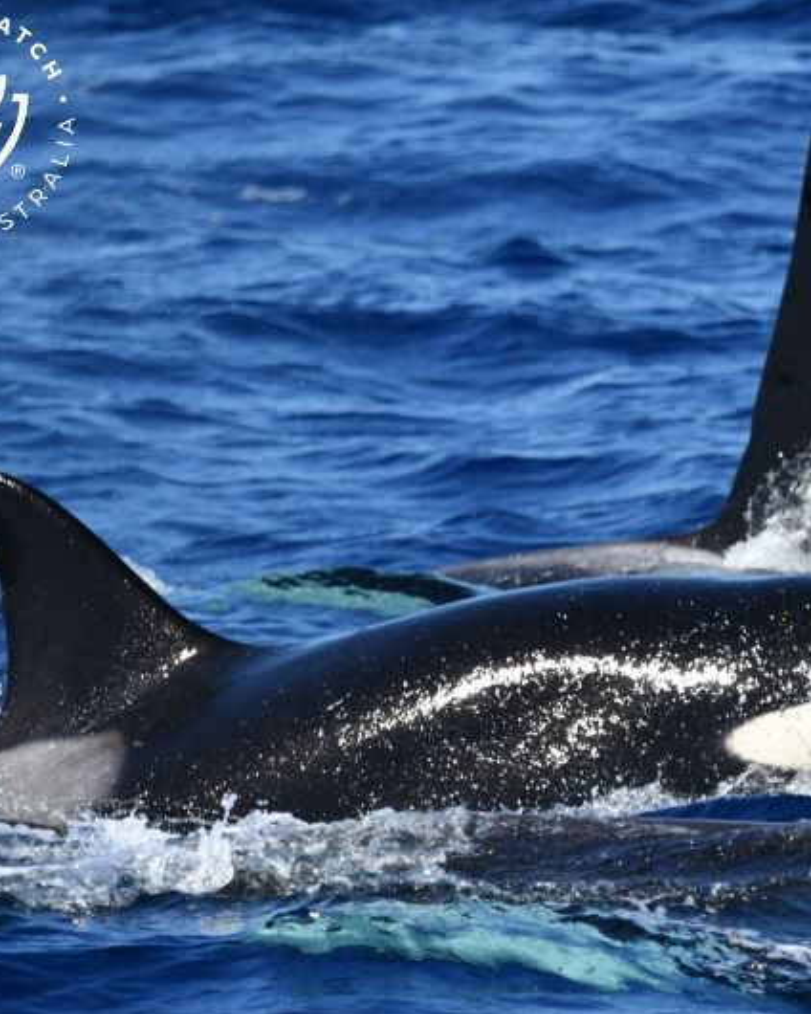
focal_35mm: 637
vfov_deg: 3.0
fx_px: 19112
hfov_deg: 2.4
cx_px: 599
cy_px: 508
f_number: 6
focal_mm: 450
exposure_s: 1/8000
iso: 1250
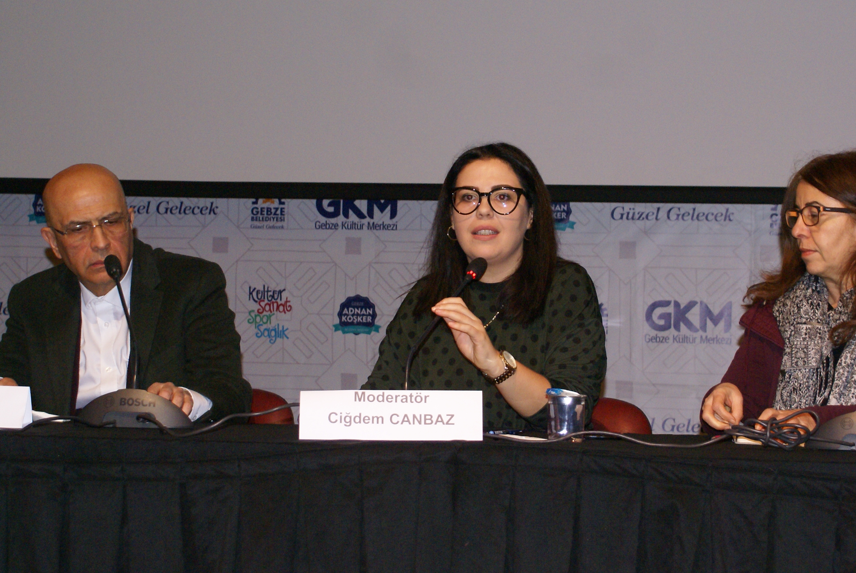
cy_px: 297
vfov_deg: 17.6
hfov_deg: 26.0
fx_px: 1851
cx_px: 454
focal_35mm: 78
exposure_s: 1/60
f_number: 5.6
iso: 400
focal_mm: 35
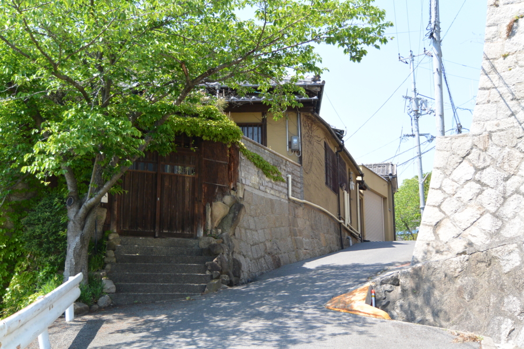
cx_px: 262
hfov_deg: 42.7
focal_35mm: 46
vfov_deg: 29.2
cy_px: 174
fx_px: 670
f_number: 5
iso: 160
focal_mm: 17.1
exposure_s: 1/250
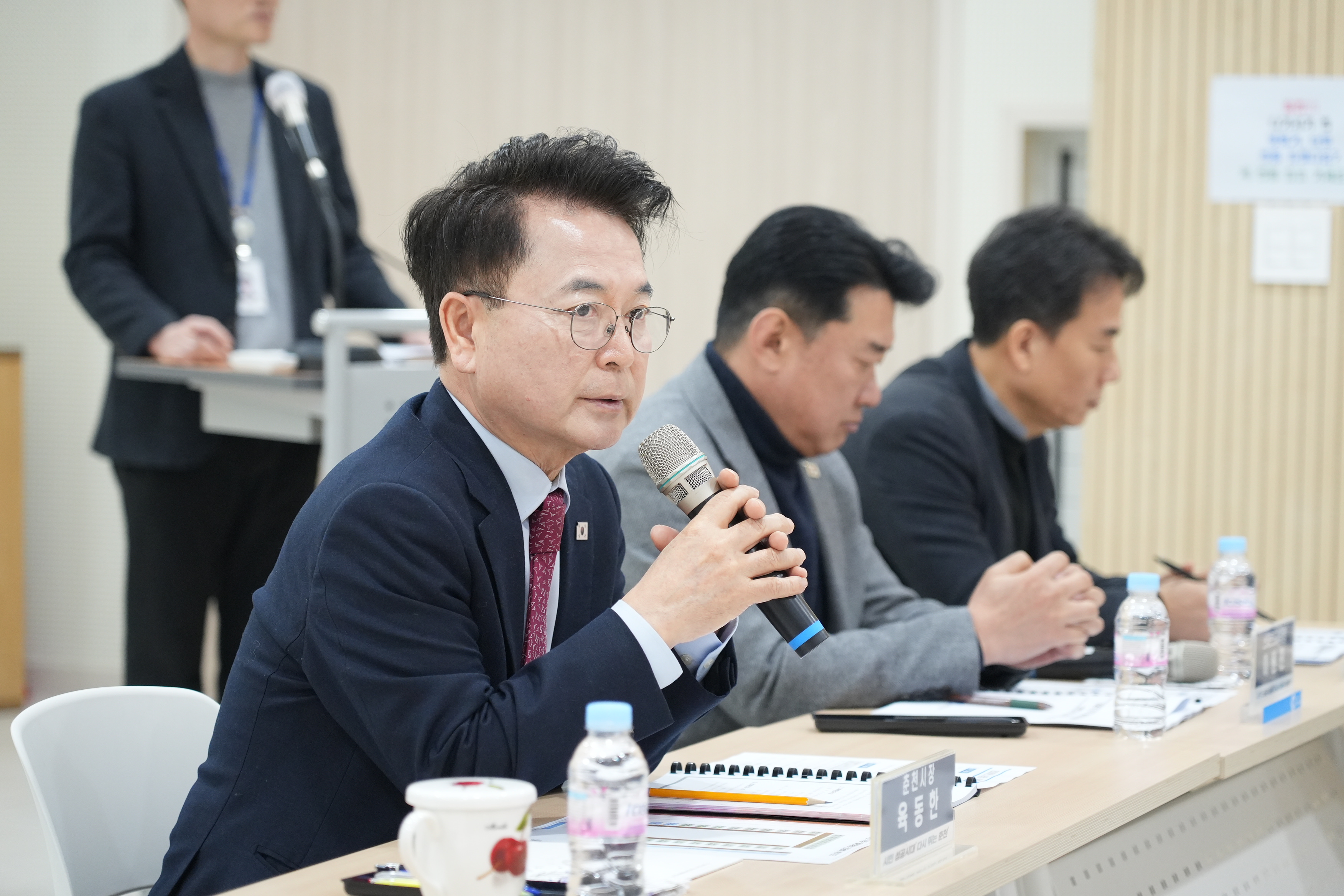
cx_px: 672
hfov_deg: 19.5
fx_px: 3920
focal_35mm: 105
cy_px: 448
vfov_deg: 13.0
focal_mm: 105
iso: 3200
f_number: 4
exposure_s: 1/250
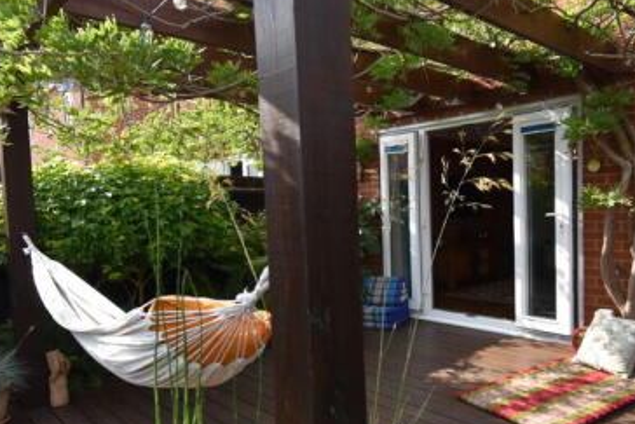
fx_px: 476
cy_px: 242
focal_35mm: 27
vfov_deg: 47.8
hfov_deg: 66.2
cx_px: 404
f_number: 6.3
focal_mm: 10
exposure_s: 1/250
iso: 200
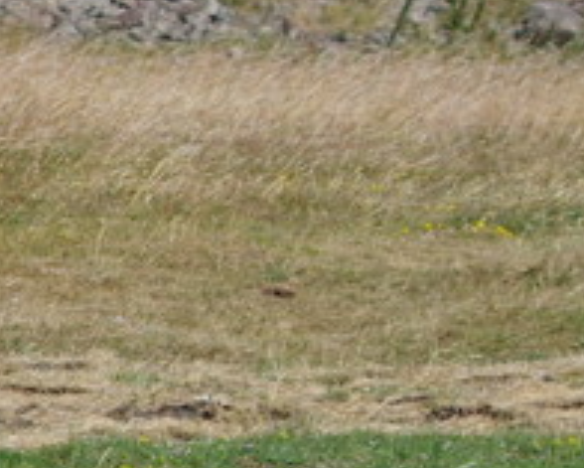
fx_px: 8403
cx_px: -909
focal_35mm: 486
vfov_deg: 3.2
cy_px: 602
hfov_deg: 3.9
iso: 100
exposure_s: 1/320
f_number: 7.1
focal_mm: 55
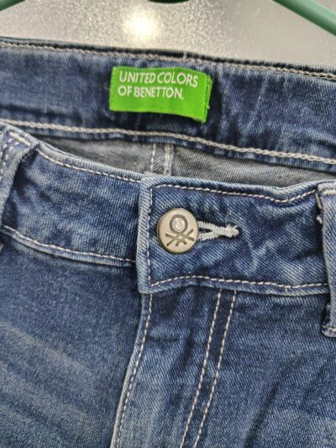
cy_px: 224
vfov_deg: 71.6
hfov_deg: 56.8
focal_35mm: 24
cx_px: 168
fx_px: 310
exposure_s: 1/50
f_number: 1.8
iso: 874
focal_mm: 5.56
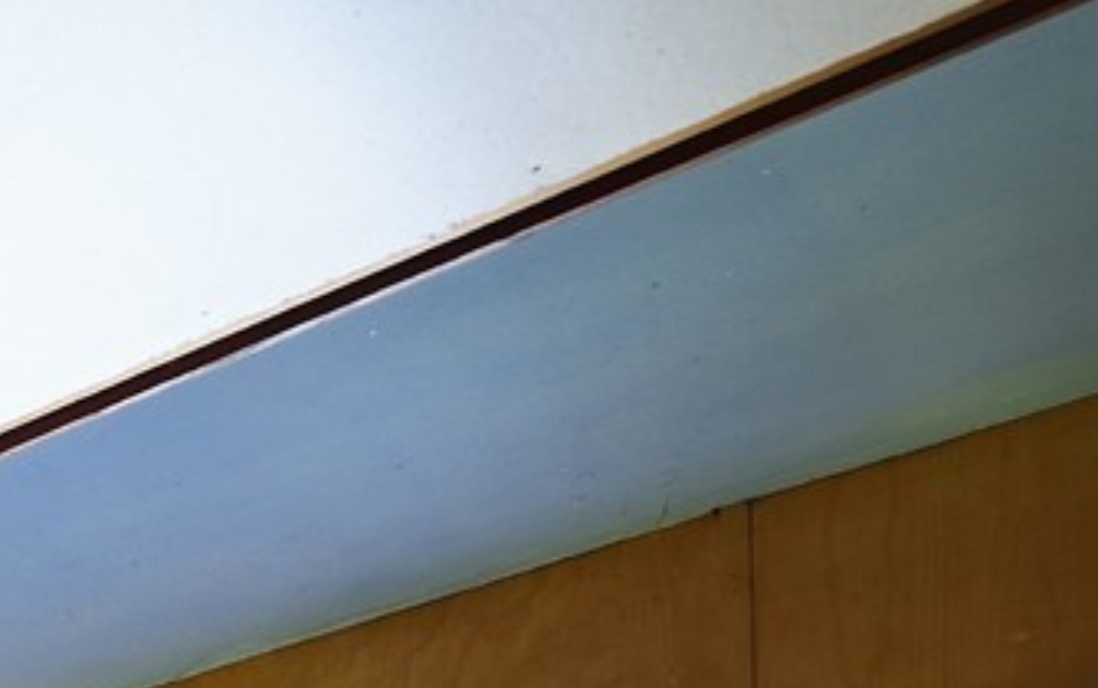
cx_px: -1314
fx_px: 2037
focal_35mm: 68
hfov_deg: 17.0
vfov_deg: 13.7
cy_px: 1661
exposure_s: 1/5
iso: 200
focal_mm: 14
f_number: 6.3
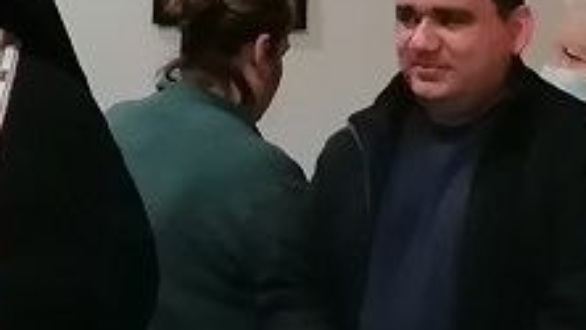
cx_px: 24
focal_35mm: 226
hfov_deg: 9.5
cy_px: -317
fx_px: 3513
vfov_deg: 5.3
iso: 250
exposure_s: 1/33.3
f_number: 1.8
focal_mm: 4.75
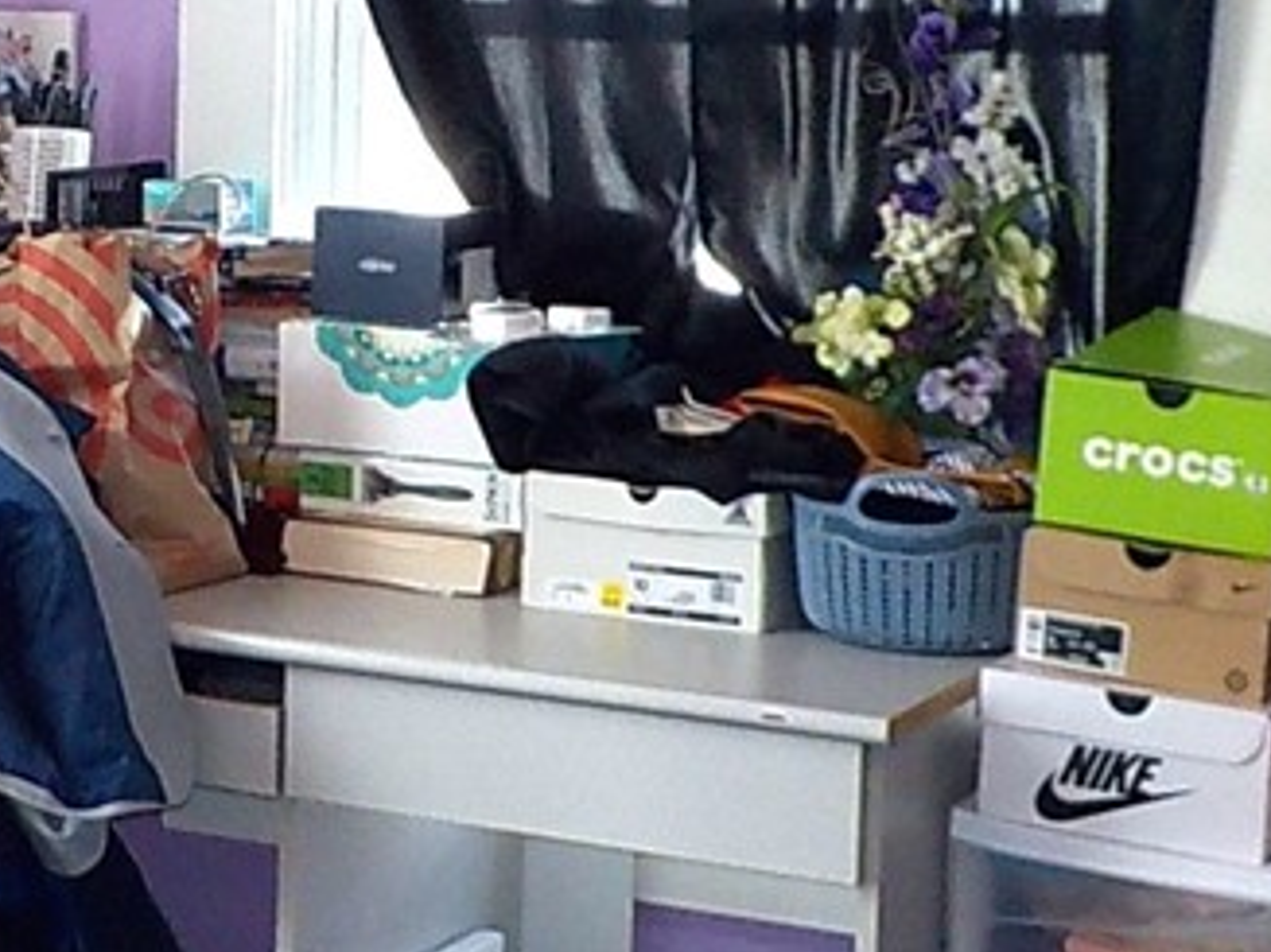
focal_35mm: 94
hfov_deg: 20.3
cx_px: 62
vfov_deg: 15.5
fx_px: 3450
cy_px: 58
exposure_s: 1/30
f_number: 3.3
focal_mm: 4.1
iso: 220
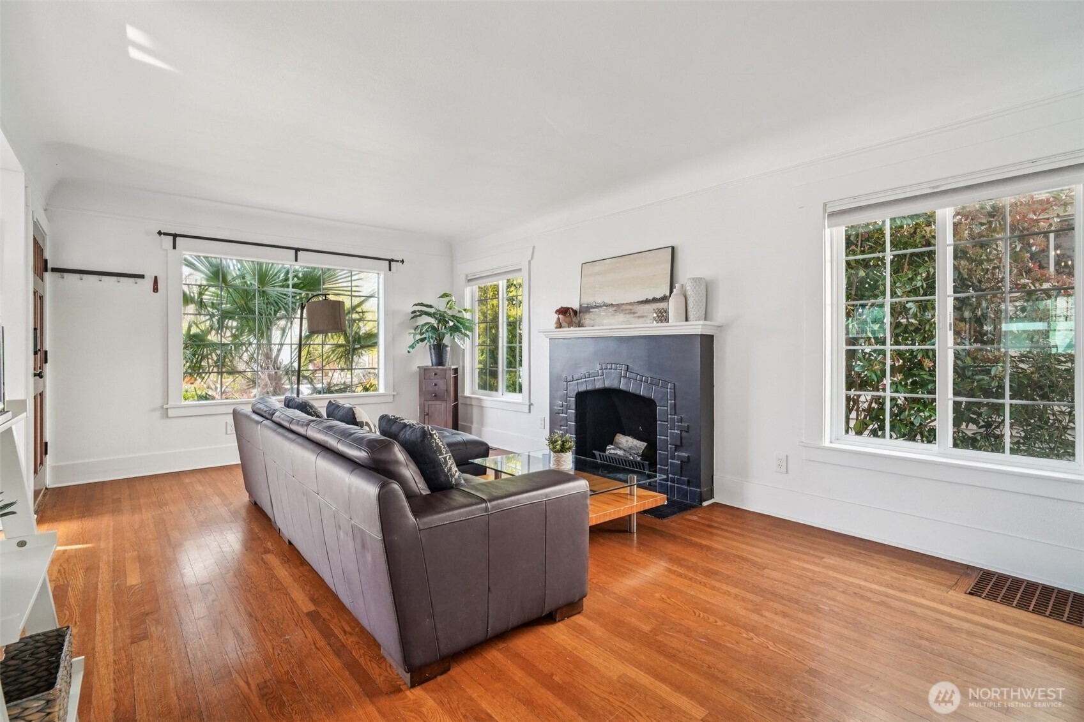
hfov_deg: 96.7
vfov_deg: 73.7
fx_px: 482
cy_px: 361
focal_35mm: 16
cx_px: 542
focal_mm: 16
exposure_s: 1/80
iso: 1600
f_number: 8
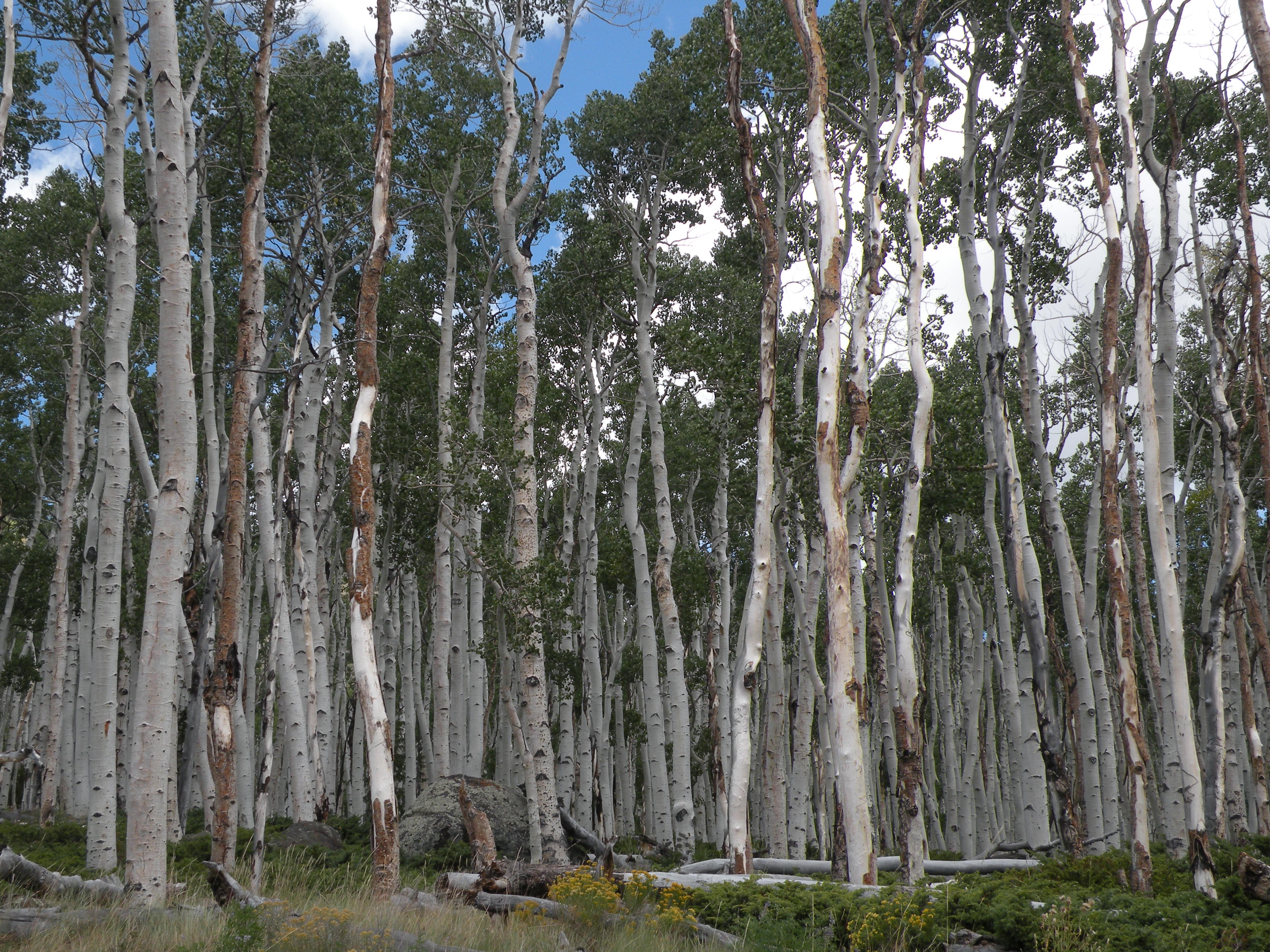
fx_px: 2055
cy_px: 476
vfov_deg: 26.1
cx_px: 635
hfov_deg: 34.3
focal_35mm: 56
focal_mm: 9.8
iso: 64
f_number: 5.6
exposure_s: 1/197
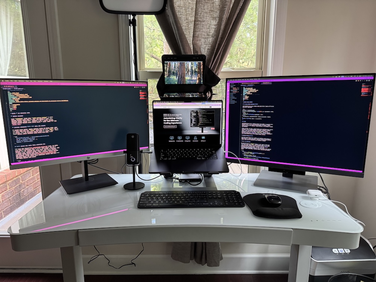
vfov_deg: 56.8
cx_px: 188
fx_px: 261
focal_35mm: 24
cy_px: 141
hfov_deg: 71.6
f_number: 1.78
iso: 400
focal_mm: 6.76
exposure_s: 1/60
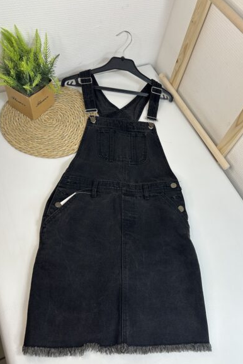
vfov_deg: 65.5
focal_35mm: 28
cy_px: 177
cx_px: 130
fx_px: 283
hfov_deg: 46.4
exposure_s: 1/272
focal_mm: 5.7
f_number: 1.5
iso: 40
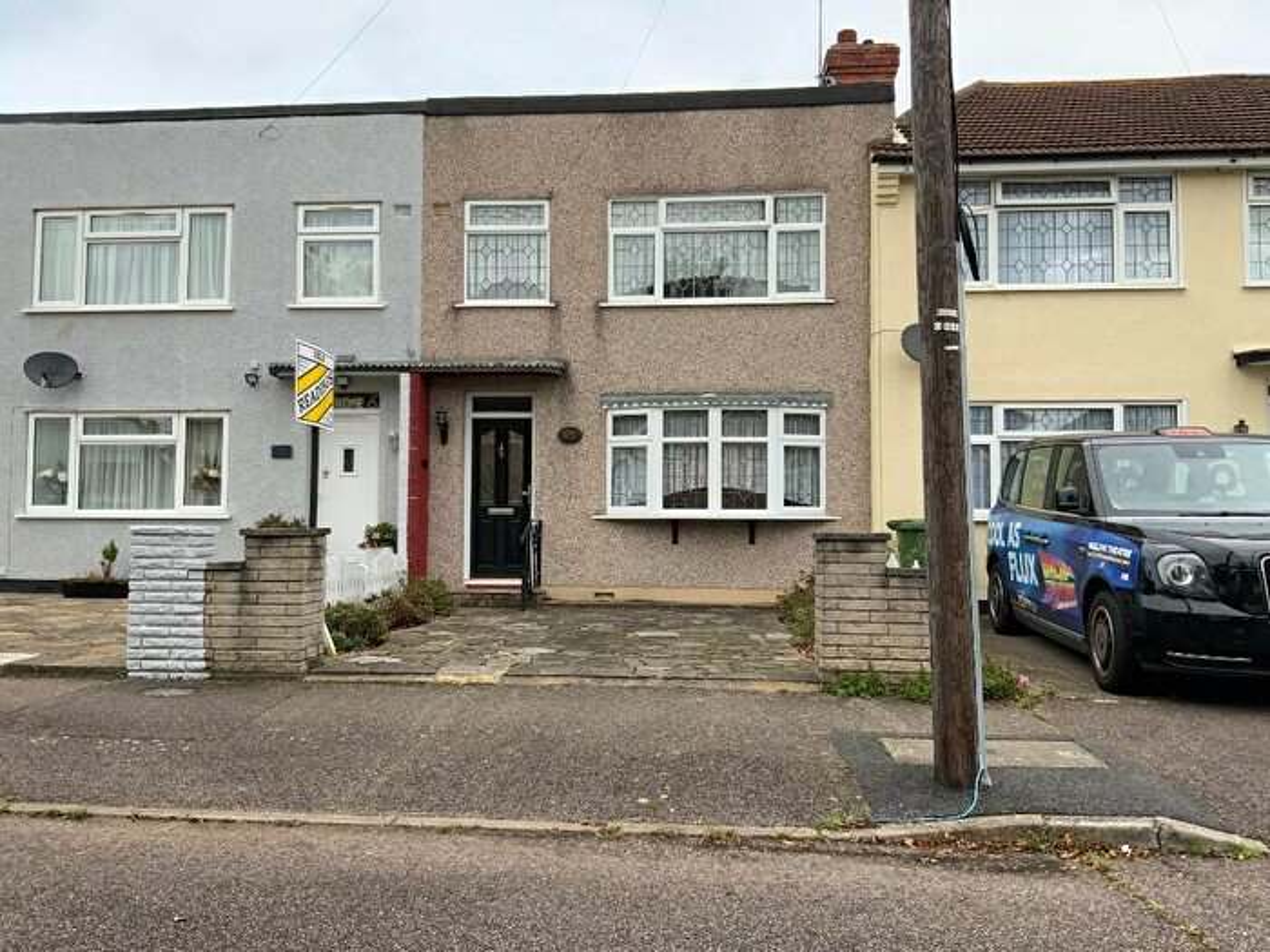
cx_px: 635
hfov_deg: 61.7
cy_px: 476
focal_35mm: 29
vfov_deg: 48.2
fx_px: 1064
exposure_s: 1/370
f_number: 1.8
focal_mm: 3
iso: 16
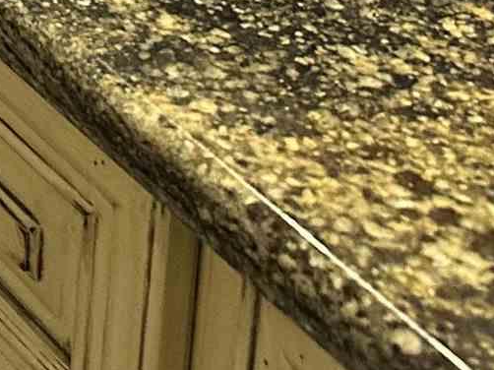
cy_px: -721
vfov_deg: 8.5
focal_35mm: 147
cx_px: -432
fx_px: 2097
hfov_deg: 12.2
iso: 250
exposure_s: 1/60
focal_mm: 6.86
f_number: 1.78
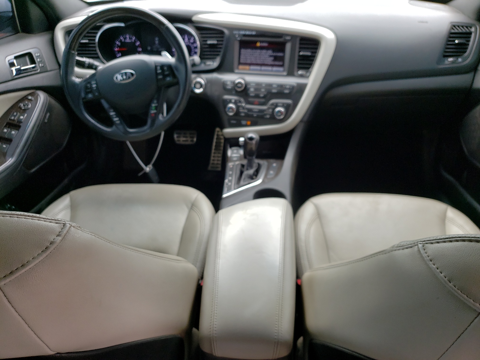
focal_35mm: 26
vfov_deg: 53.1
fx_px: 361
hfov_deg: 67.3
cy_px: 180
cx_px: 240
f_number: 1.5
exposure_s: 1/196
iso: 50
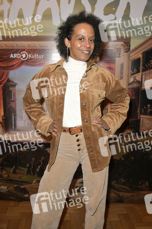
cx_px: 76
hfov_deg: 37.8
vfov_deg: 54.5
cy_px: 114
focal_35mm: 35
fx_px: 222
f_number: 5.6
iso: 2000
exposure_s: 1/125
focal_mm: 35
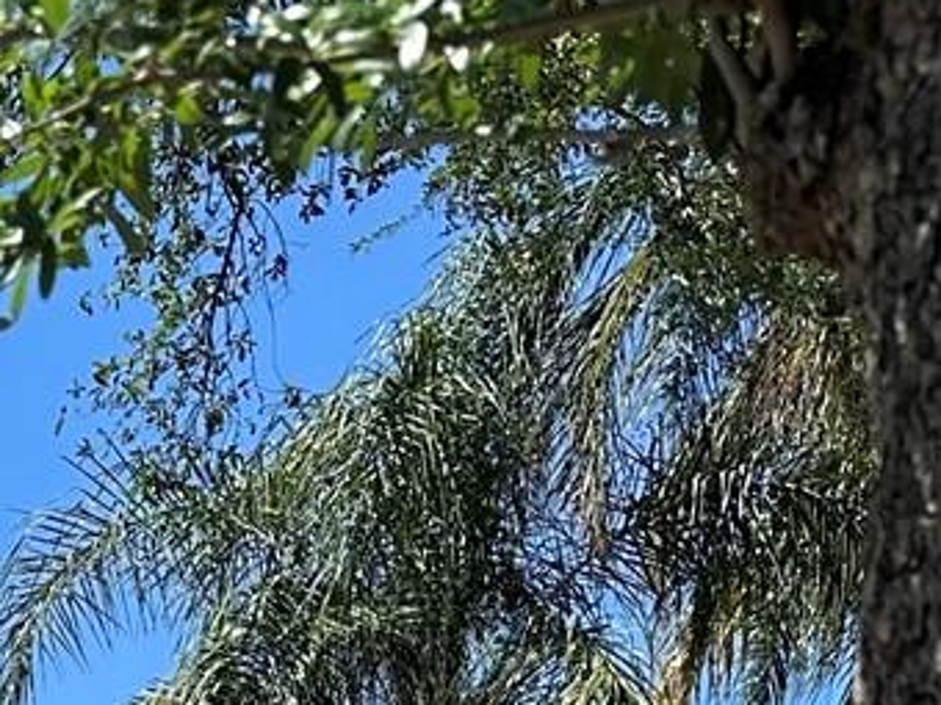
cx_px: -1063
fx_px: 3072
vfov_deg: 11.4
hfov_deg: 14.0
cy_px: 1537
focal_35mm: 113
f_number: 1.78
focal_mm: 6.86
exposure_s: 1/3472
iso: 80
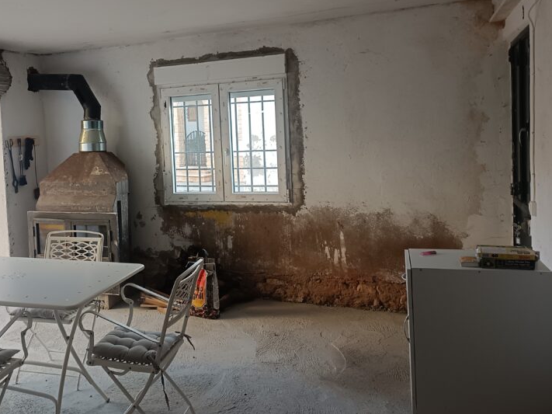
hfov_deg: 50.4
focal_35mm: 36
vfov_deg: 39.5
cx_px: 182
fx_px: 574
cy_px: 170
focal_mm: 4.74
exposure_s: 1/50
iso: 646
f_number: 1.79
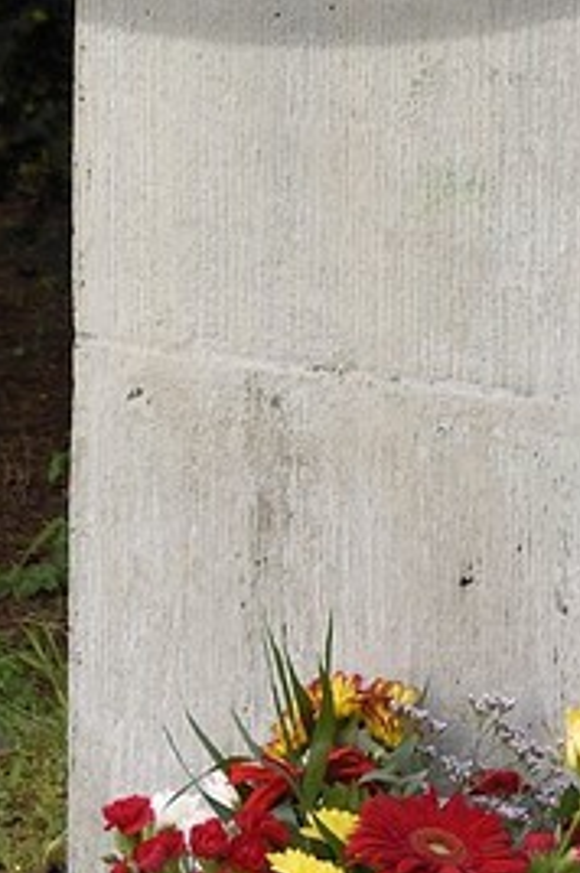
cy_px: -971
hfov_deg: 5.2
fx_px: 6372
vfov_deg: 7.5
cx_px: 313
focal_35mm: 263
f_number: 6.3
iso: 200
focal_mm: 44
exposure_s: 1/200
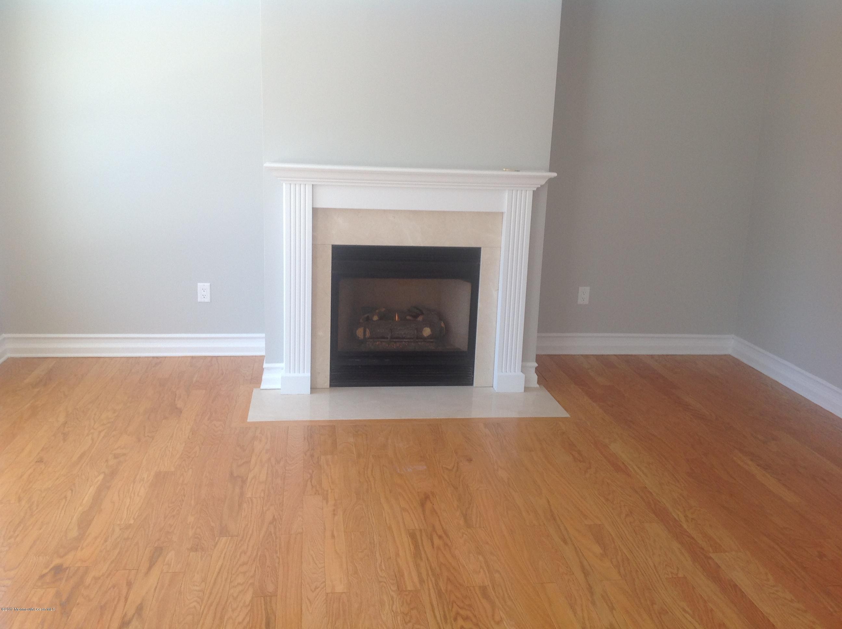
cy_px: 314
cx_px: 421
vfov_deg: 40.6
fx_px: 850
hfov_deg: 52.7
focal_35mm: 35
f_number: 2.4
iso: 50
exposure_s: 1/60
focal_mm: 4.28
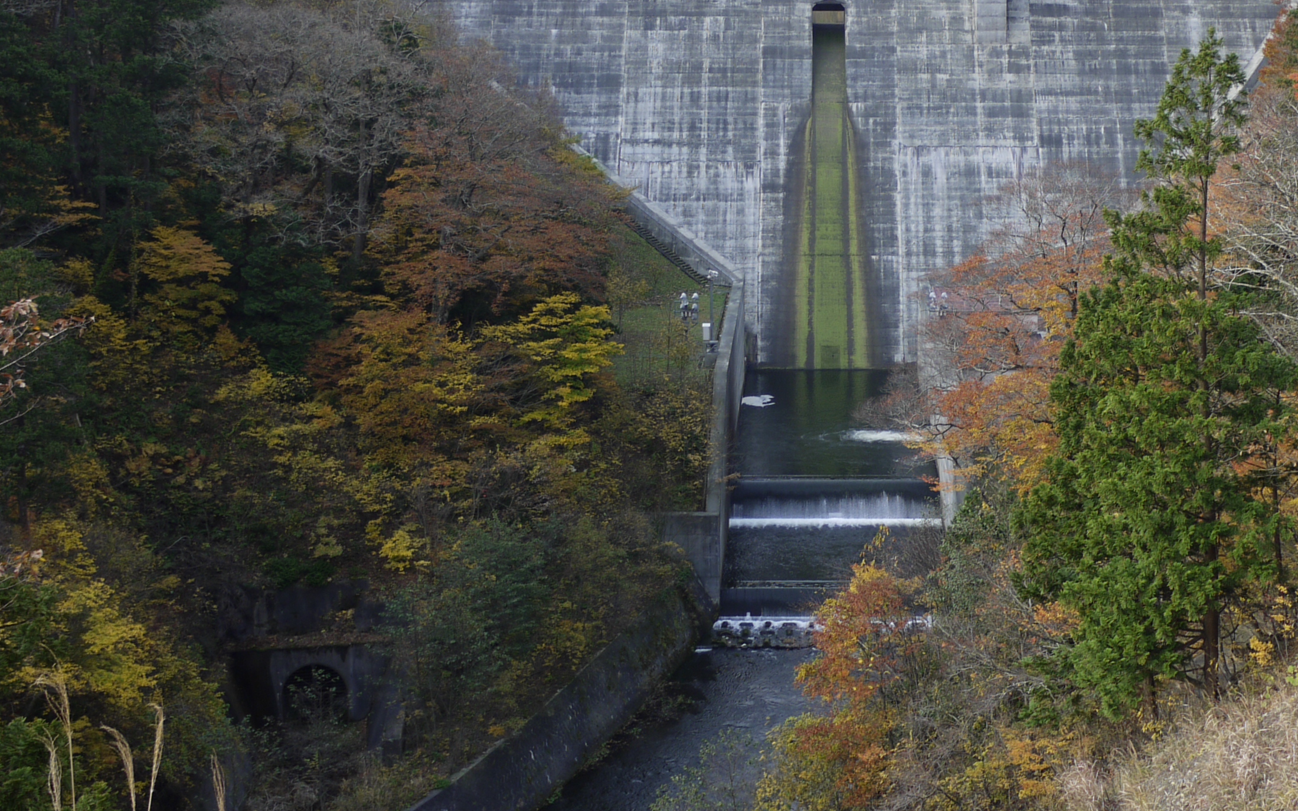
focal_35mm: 54
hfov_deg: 37.2
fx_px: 1910
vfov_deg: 23.8
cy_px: 262
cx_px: 846
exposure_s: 1/80
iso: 100
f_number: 3.5
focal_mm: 14
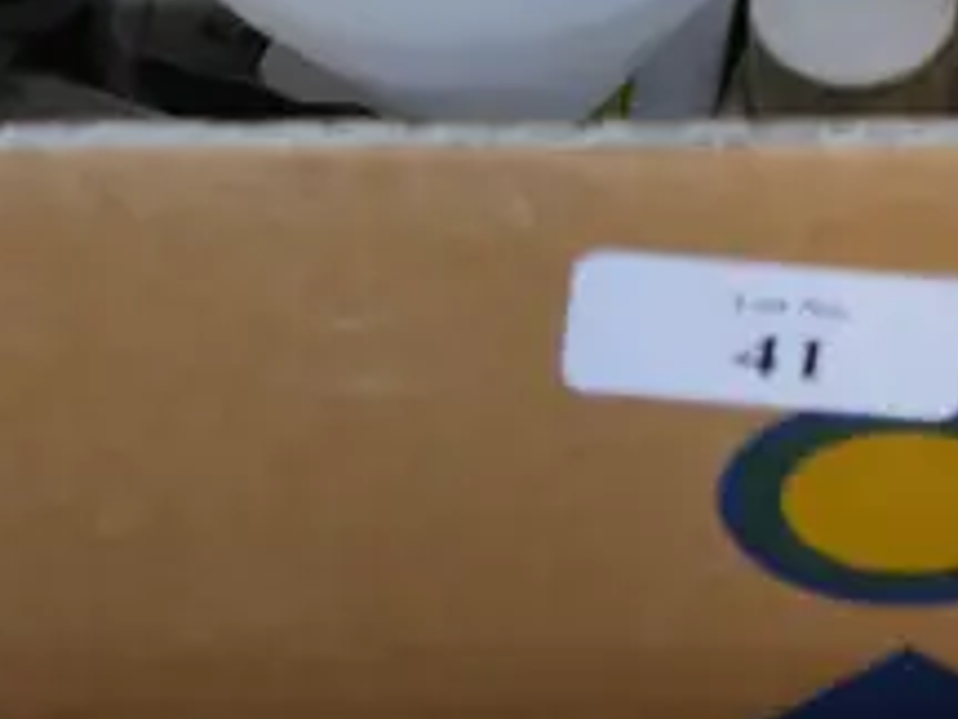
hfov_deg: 11.5
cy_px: -730
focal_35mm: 171
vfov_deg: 8.2
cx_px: 887
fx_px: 4732
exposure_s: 1/80
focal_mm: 18
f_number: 4
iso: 200
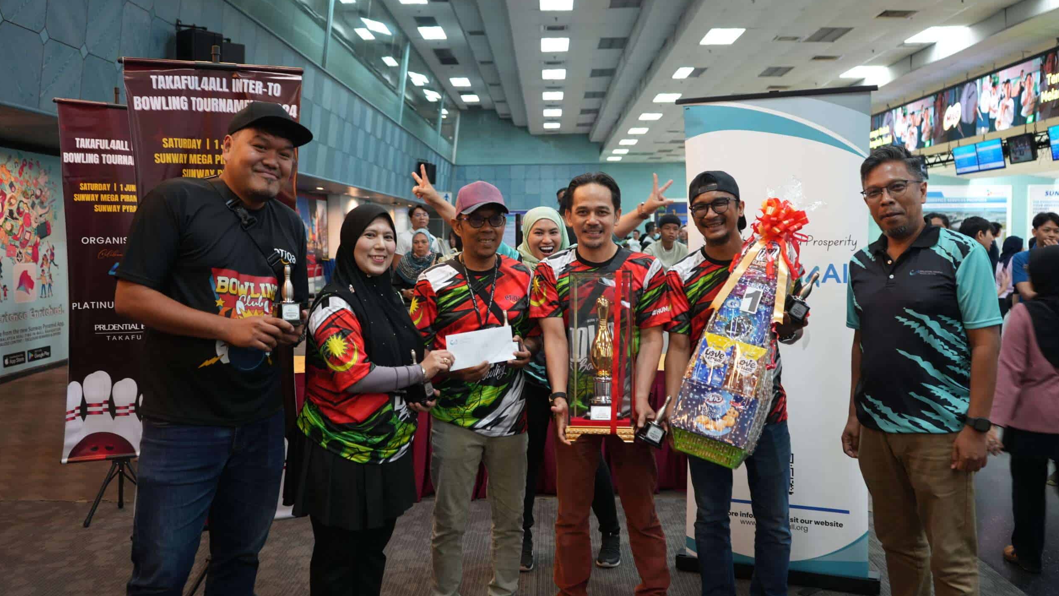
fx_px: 870
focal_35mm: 31
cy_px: 289
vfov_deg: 37.8
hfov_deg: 62.6
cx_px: 538
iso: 800
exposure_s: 1/30
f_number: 3.5
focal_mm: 29
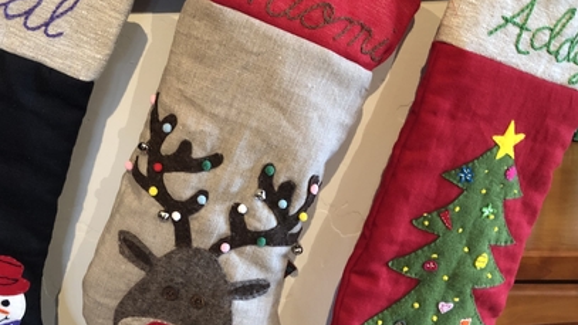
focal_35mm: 45
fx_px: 690
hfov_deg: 45.2
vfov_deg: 26.5
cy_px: 166
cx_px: 230
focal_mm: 3.99
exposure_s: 1/13
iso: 100
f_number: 1.8
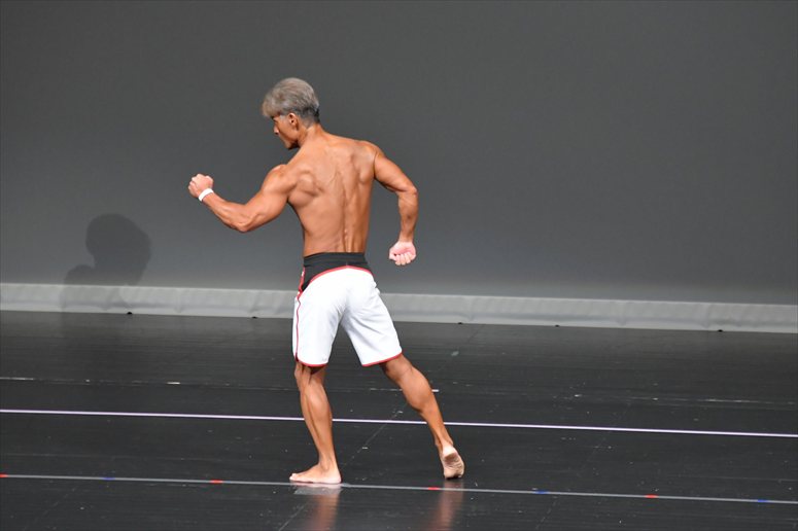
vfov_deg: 4.4
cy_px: 266
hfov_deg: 6.5
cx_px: 399
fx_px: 6979
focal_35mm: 315
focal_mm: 210
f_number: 5.6
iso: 5000
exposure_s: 1/400
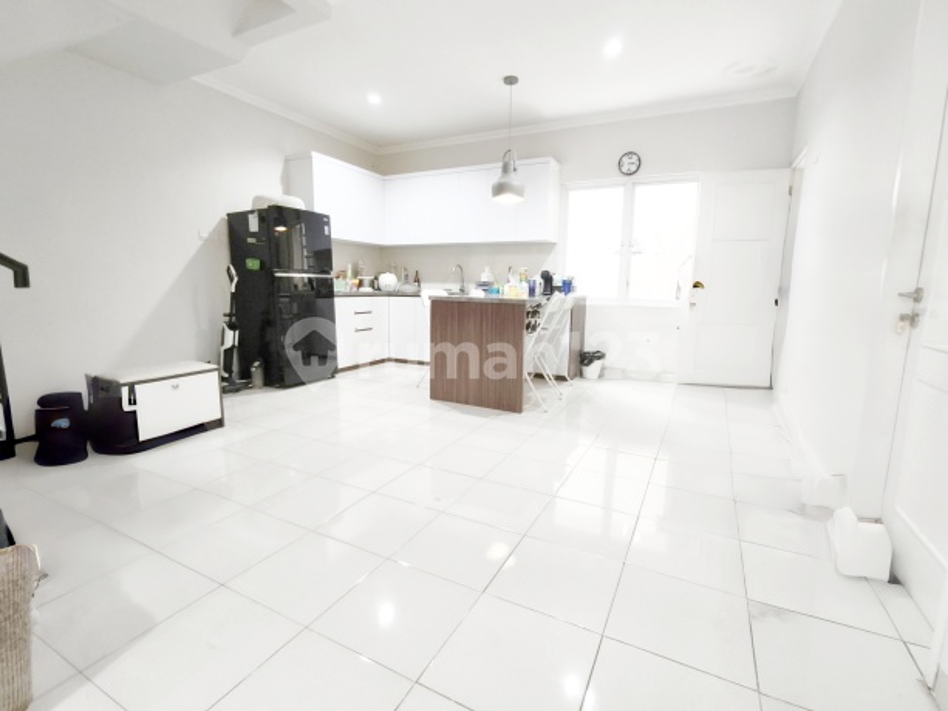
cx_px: 474
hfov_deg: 98.2
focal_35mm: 15
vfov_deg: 81.8
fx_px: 411
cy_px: 356
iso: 320
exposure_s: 1/33.3
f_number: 2.2
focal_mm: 1.91
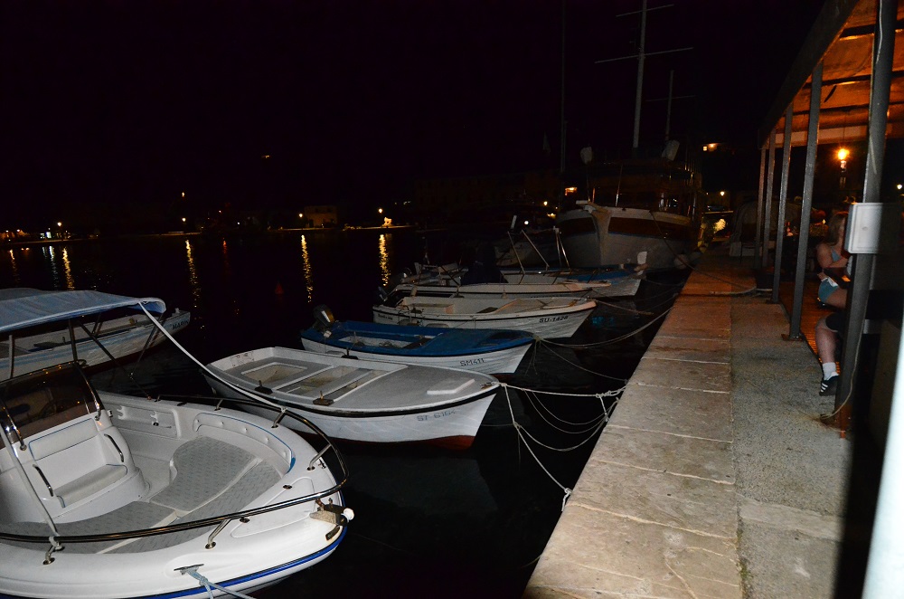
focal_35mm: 33
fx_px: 827
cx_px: 452
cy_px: 300
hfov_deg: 57.3
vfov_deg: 39.8
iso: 6400
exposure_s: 1/80
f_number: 5.6
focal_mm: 22
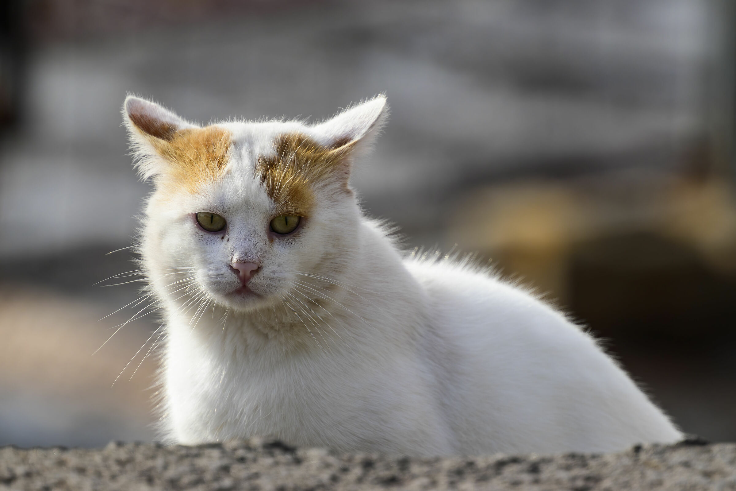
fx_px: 12266
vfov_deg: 2.3
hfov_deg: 3.4
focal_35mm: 600
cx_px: 368
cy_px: 246
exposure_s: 1/2000
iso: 400
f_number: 5.6
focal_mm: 400
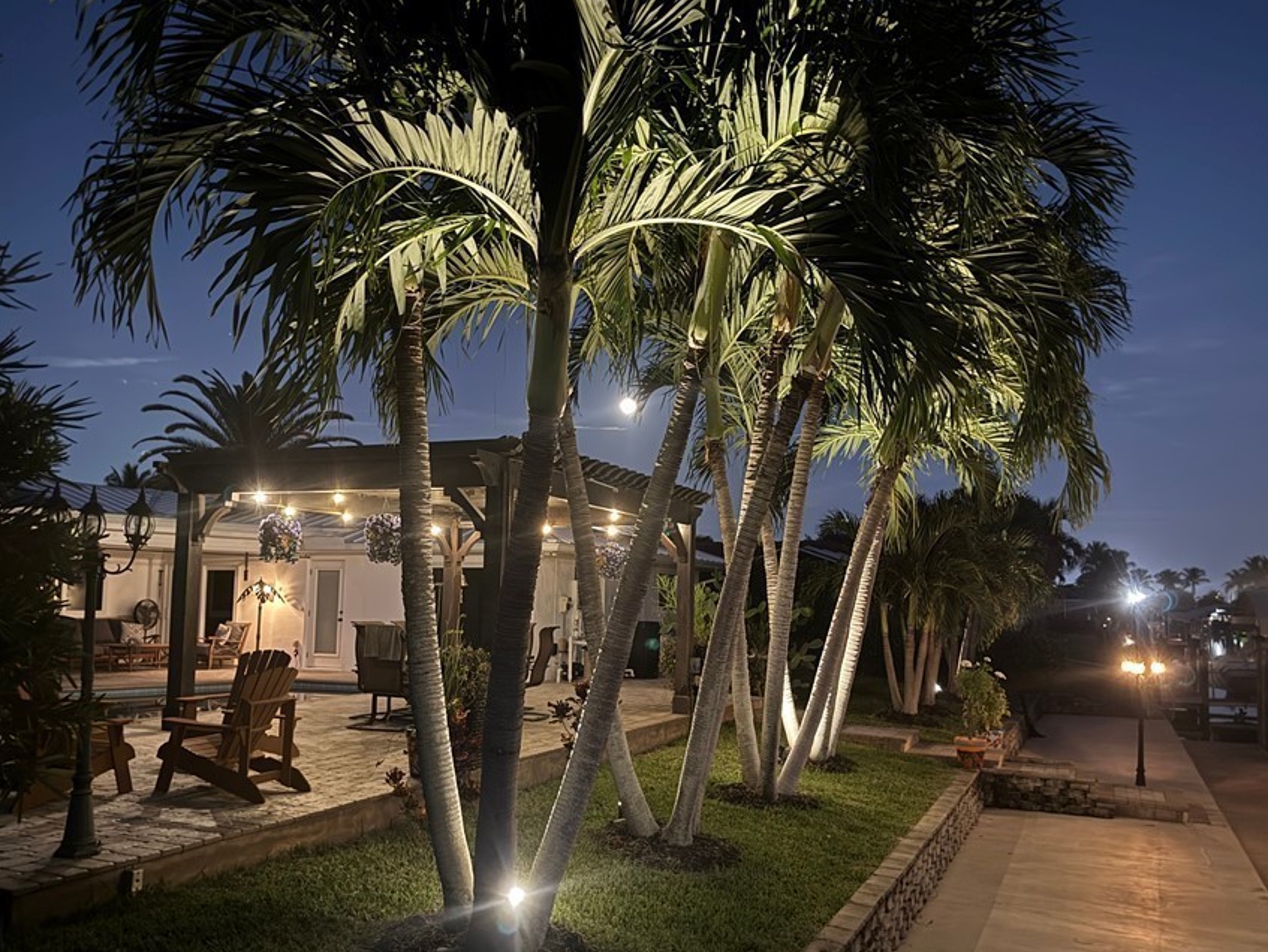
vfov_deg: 48.2
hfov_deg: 61.6
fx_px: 1063
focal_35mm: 29
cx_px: 636
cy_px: 524
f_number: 1.78
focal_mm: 6.76
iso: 1000
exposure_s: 1/9
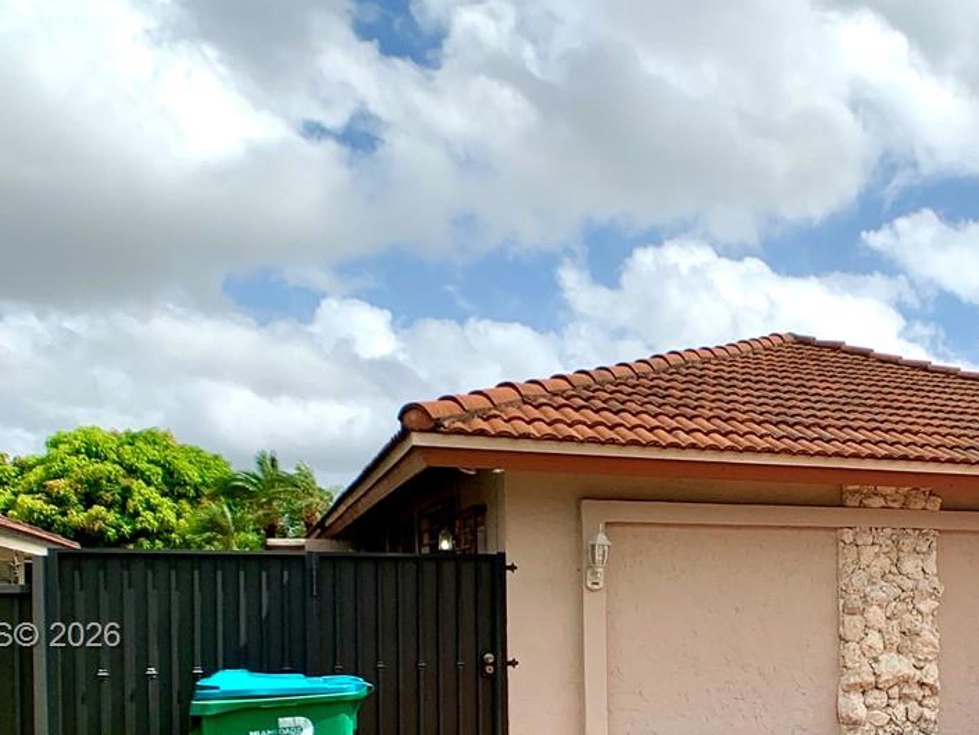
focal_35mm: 59
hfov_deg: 31.7
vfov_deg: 24.2
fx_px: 1669
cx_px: 800
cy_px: 638
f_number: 1.8
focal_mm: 4.25
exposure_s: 1/4098
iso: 25
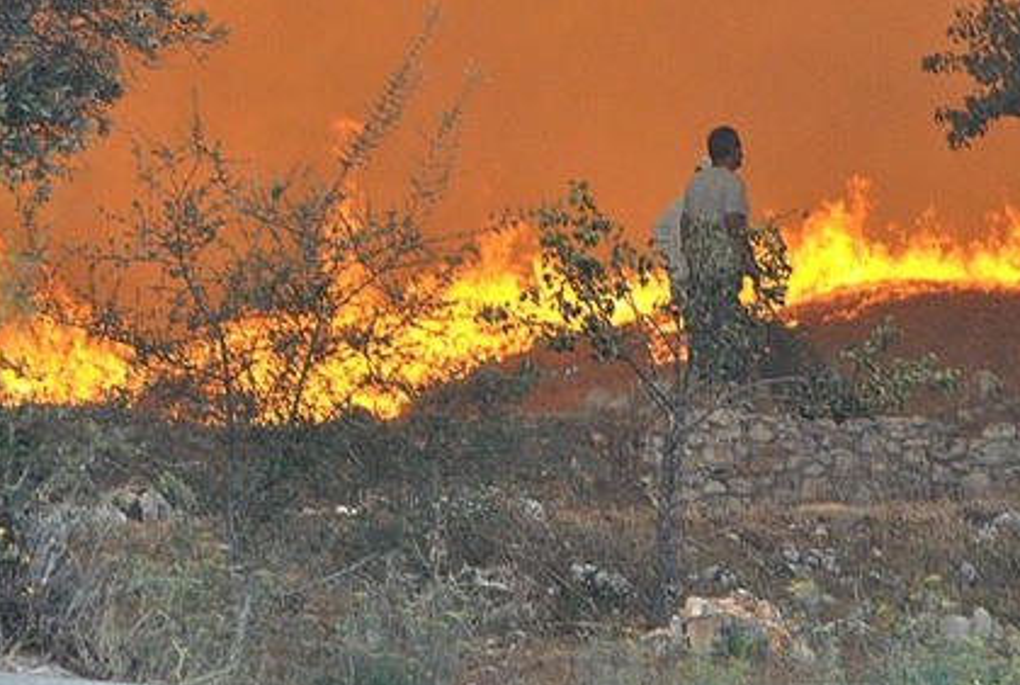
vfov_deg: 2.4
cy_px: 219
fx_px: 16213
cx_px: 442
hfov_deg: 3.6
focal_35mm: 571
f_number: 5.6
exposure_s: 1/500
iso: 800
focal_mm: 200
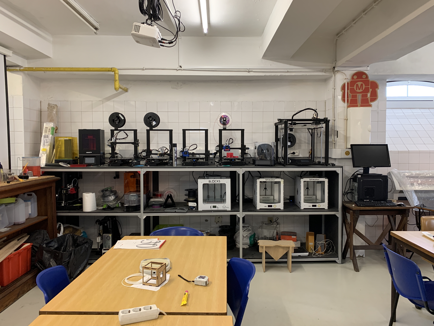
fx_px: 326
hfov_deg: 67.3
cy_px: 163
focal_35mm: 26
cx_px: 217
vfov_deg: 53.1
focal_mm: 4.25
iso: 125
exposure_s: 1/50
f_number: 1.8
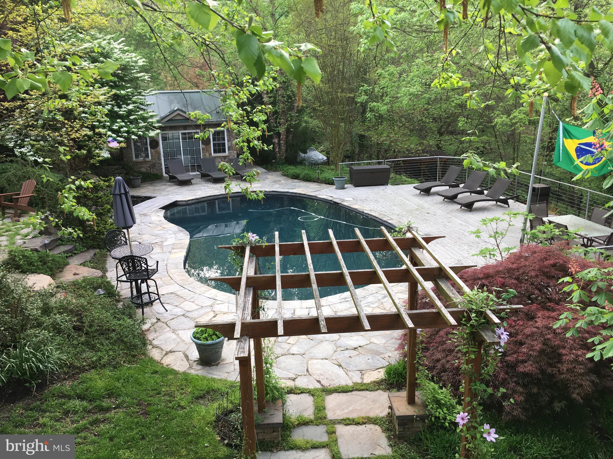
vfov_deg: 48.2
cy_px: 230
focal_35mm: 29
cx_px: 306
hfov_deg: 61.7
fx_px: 514
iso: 32
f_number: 2.2
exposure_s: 1/120
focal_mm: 4.15
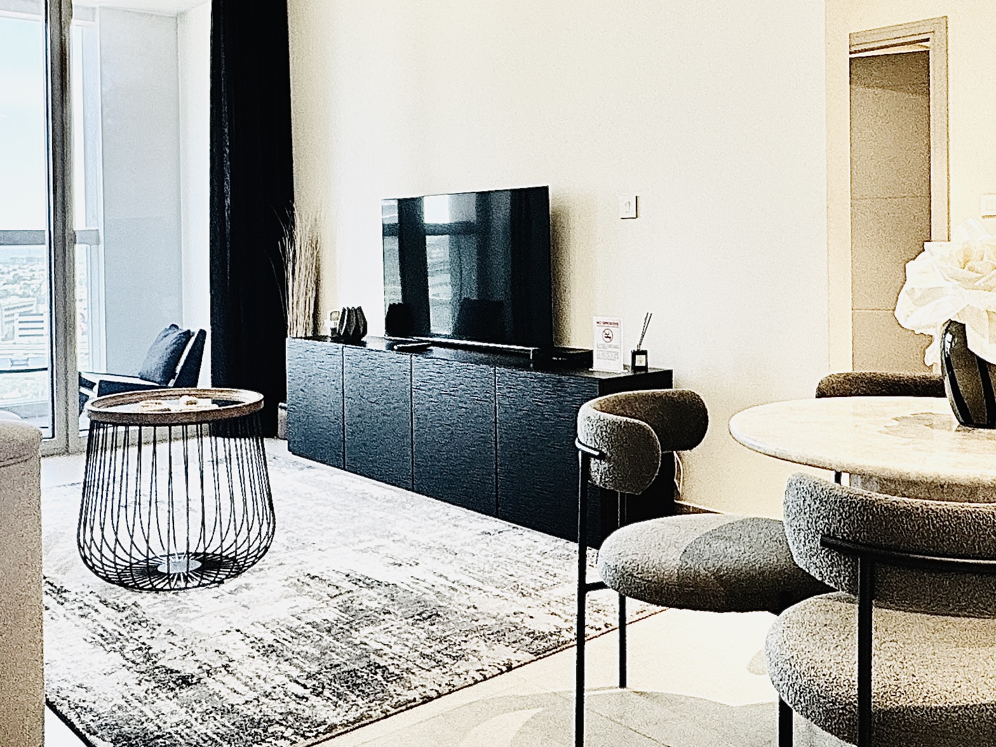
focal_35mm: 36
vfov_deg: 39.3
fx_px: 1036
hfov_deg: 51.2
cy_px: 262
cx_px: 440
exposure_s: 1/100
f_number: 2.2
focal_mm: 2.22
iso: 100
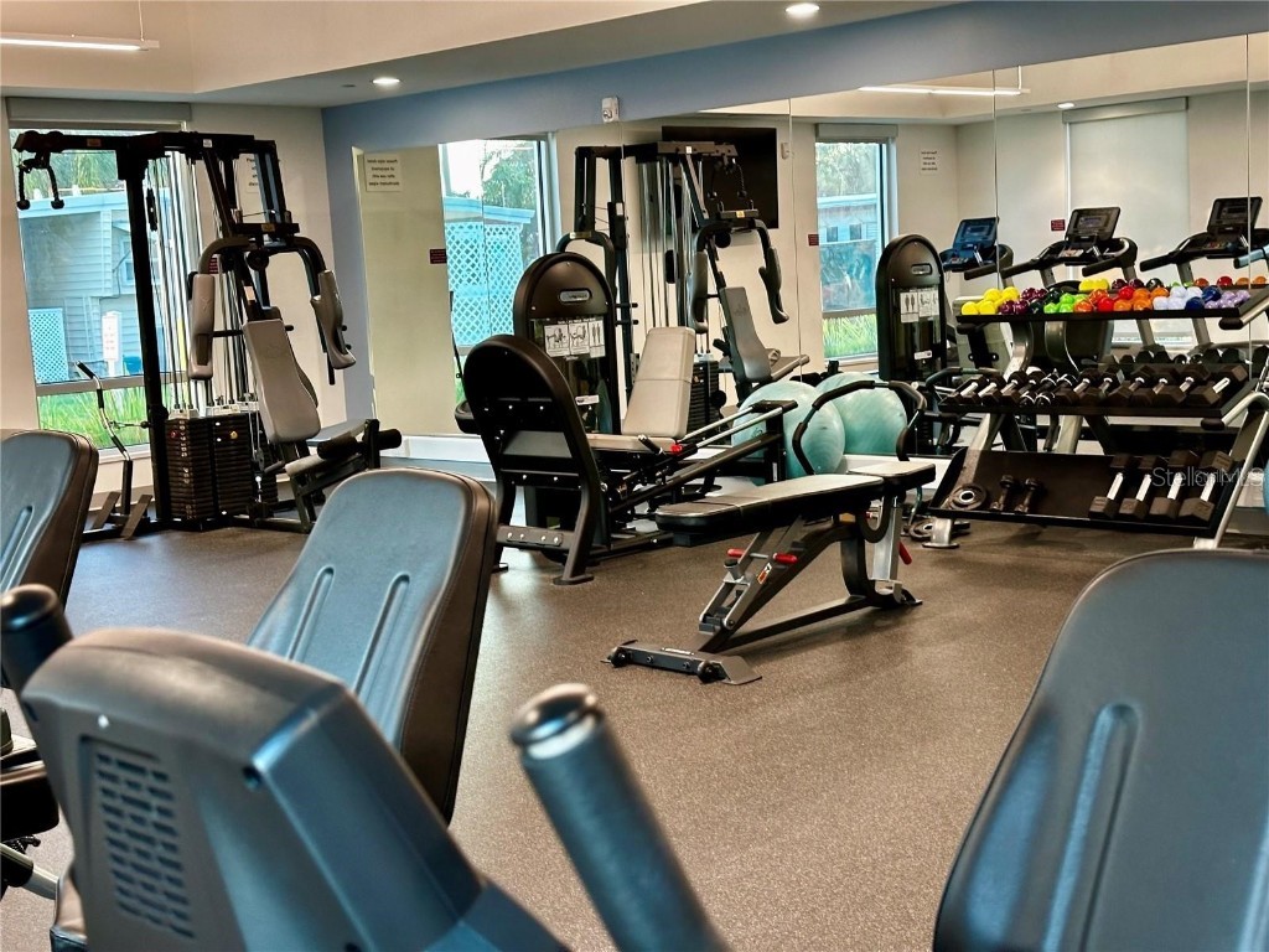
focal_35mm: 48
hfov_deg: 39.7
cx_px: 634
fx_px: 1760
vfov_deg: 30.3
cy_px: 476
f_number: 1.78
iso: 125
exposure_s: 1/60
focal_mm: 6.86
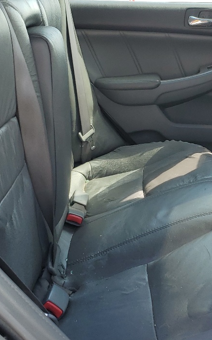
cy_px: 154
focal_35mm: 63
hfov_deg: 20.4
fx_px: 583
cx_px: 174
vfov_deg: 32.5
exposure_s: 1/345
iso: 50
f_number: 1.5
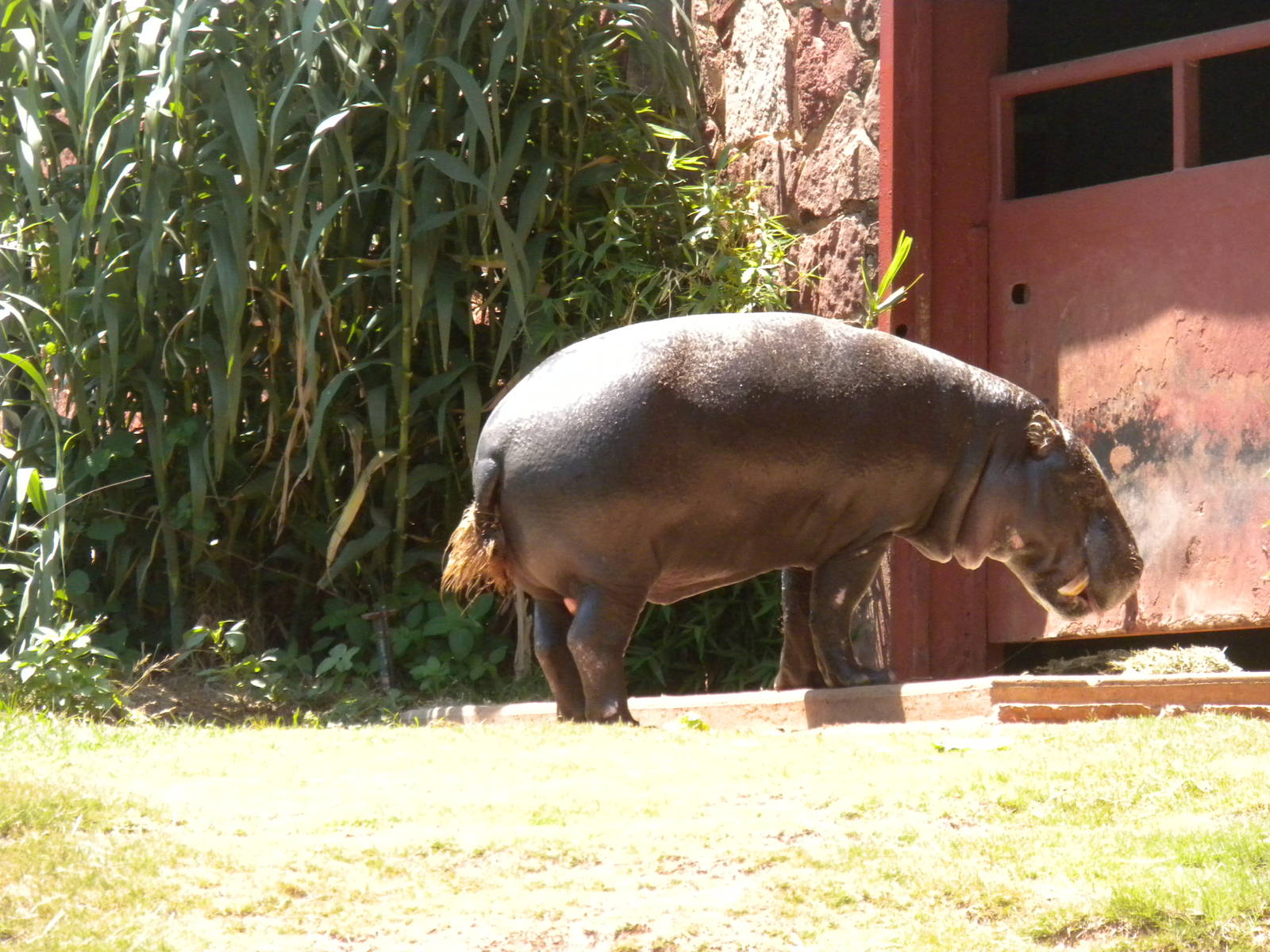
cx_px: 635
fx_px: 8732
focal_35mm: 238
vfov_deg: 6.2
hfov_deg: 8.3
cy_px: 476
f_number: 5.2
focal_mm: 42.1
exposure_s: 1/528
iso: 400
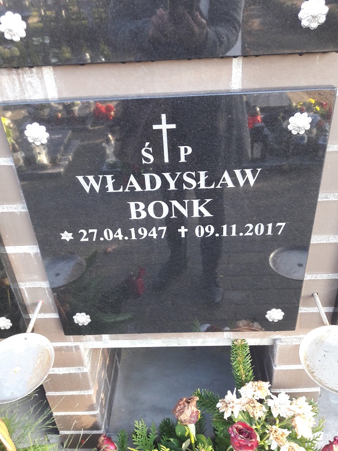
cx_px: 172
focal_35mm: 29
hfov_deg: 48.2
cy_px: 224
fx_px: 378
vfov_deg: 61.7
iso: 64
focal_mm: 3.7
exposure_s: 1/33
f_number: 1.9
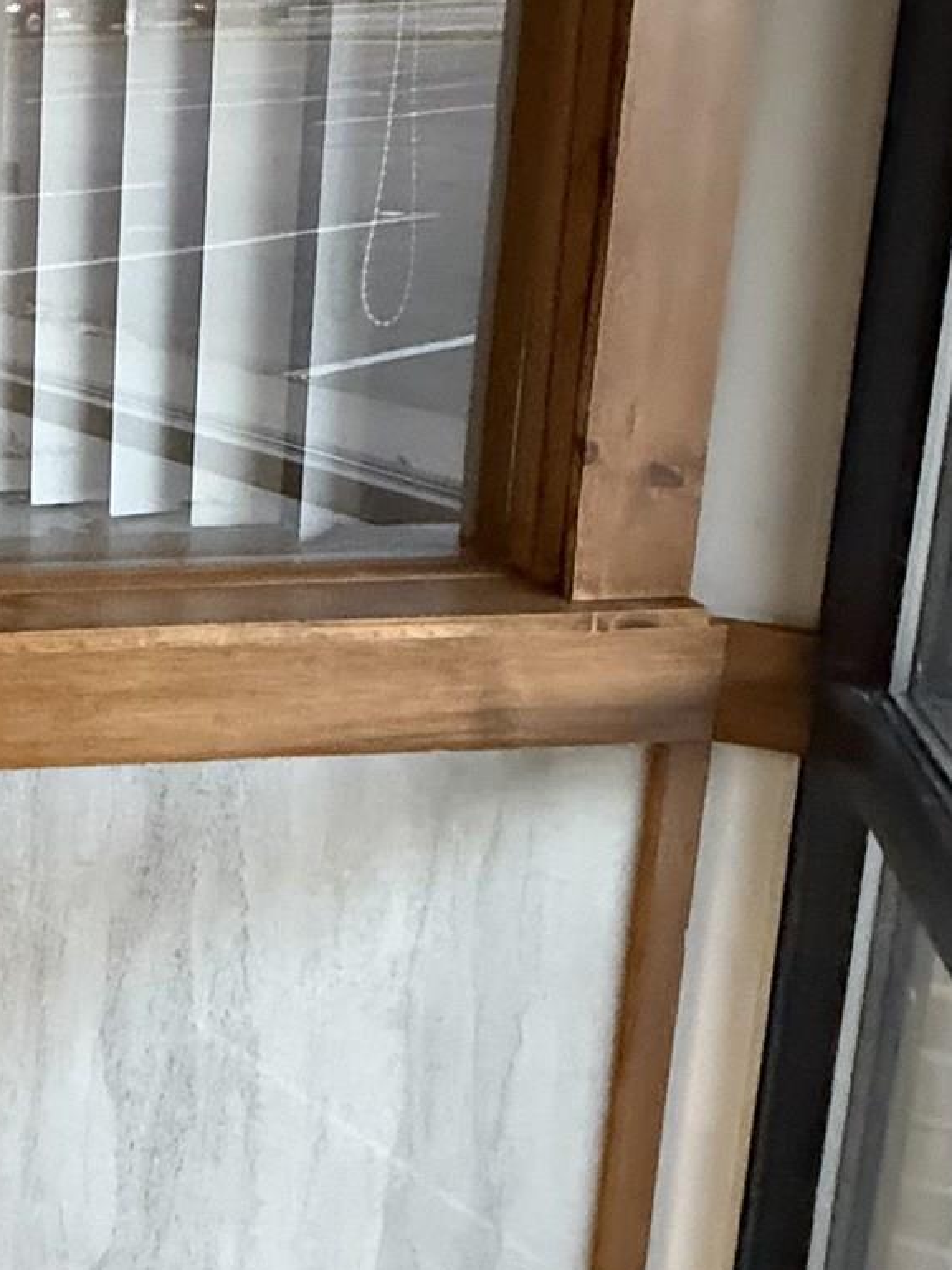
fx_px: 1540
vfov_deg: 43.1
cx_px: -301
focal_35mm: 42
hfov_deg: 28.1
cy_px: 286
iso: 1000
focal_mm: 2.22
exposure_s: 1/60
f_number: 2.2
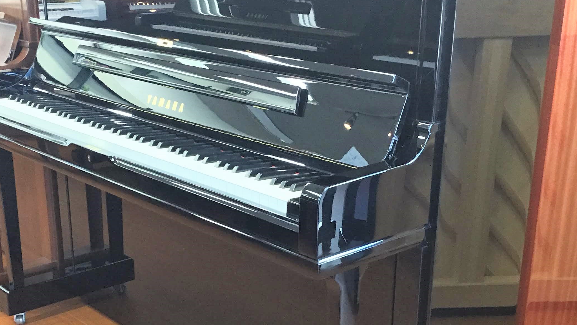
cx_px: 259
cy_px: 239
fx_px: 811
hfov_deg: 39.1
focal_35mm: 53
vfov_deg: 22.4
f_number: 2.4
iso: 160
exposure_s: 1/33
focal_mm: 3.3
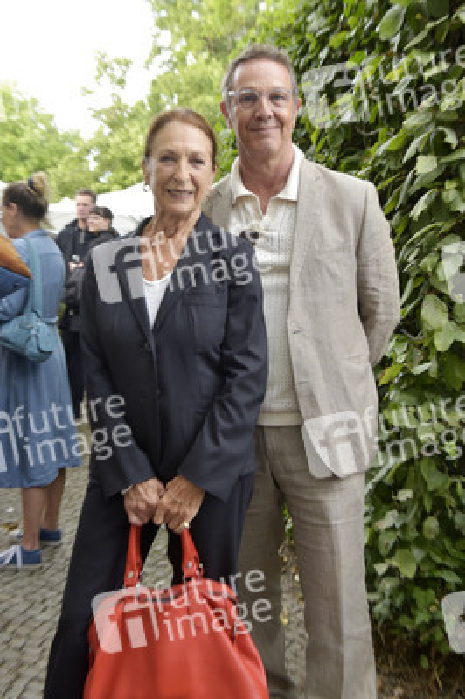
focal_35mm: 34
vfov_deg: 55.8
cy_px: 350
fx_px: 660
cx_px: 232
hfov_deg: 38.8
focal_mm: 34
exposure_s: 1/100
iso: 400
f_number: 5
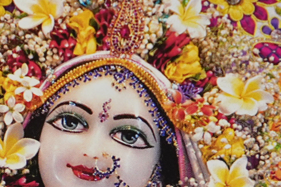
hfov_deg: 3.0
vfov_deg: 2.0
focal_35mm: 695
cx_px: -189
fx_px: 5424
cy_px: 350
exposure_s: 1/60
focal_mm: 97
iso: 250
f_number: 5.6
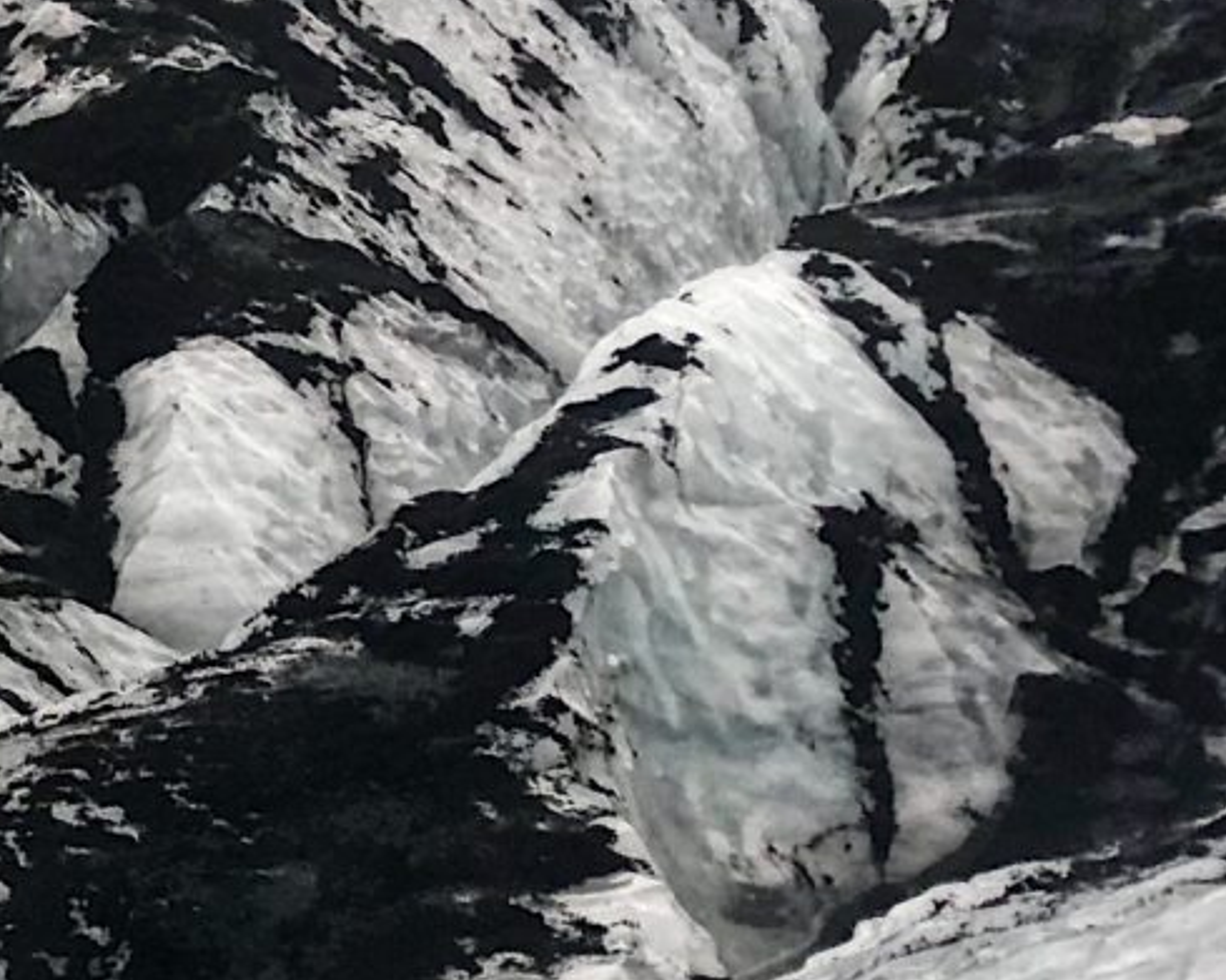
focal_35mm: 95
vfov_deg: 16.2
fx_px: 3446
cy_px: 578
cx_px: -484
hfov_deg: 18.4
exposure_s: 1/30
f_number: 1.8
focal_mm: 3.99
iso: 25
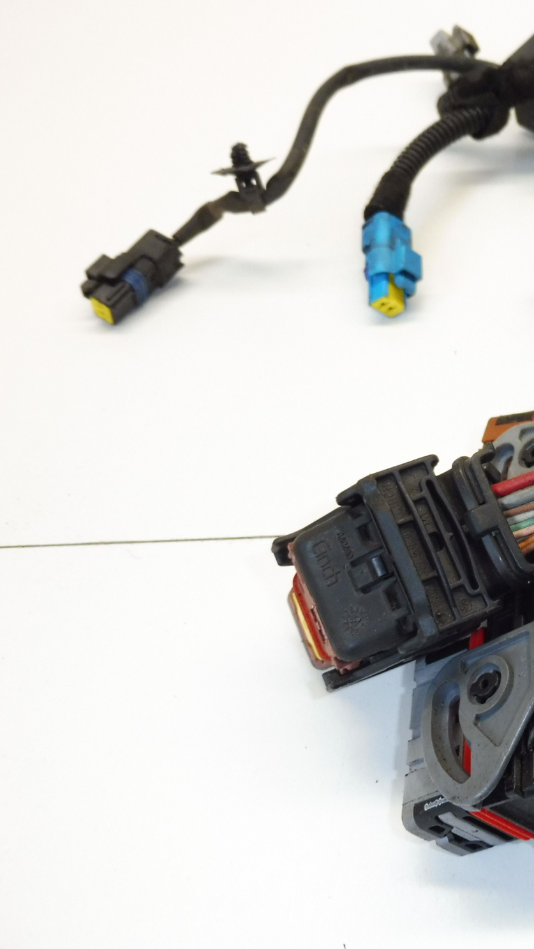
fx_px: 906
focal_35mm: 36
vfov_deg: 55.3
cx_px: 531
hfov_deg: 30.6
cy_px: 461
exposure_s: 1/60
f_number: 3.5
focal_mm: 4.3
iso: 200
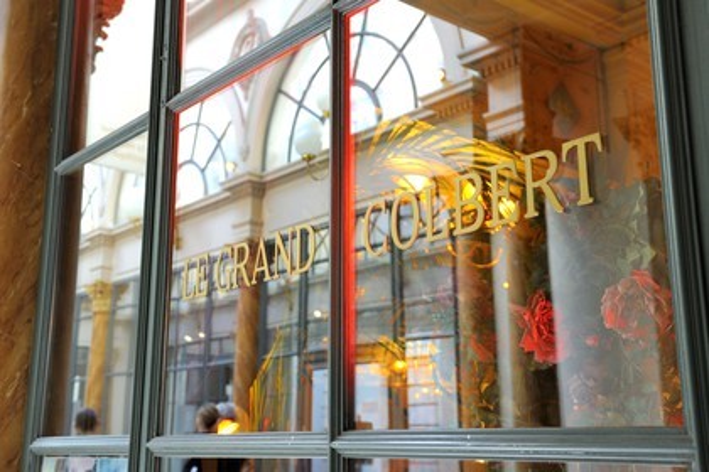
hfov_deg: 48.5
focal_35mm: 40
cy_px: 236
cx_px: 354
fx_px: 788
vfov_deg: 33.4
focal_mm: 40
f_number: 4
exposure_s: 1/50
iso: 800
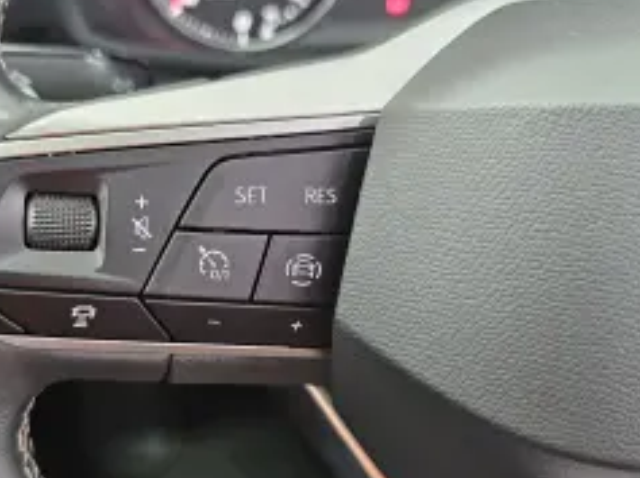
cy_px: 251
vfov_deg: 40.6
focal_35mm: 35
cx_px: 246
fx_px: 646
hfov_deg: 52.2
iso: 1000
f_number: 1.7
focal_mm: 6.3
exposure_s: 1/100
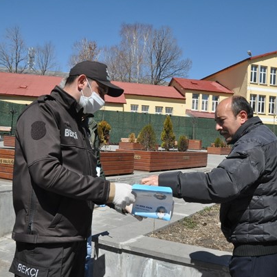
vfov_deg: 44.9
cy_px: 144
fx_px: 335
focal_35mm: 37
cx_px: 174
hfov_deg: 44.5
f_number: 13
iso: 800
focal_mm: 18
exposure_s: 1/640
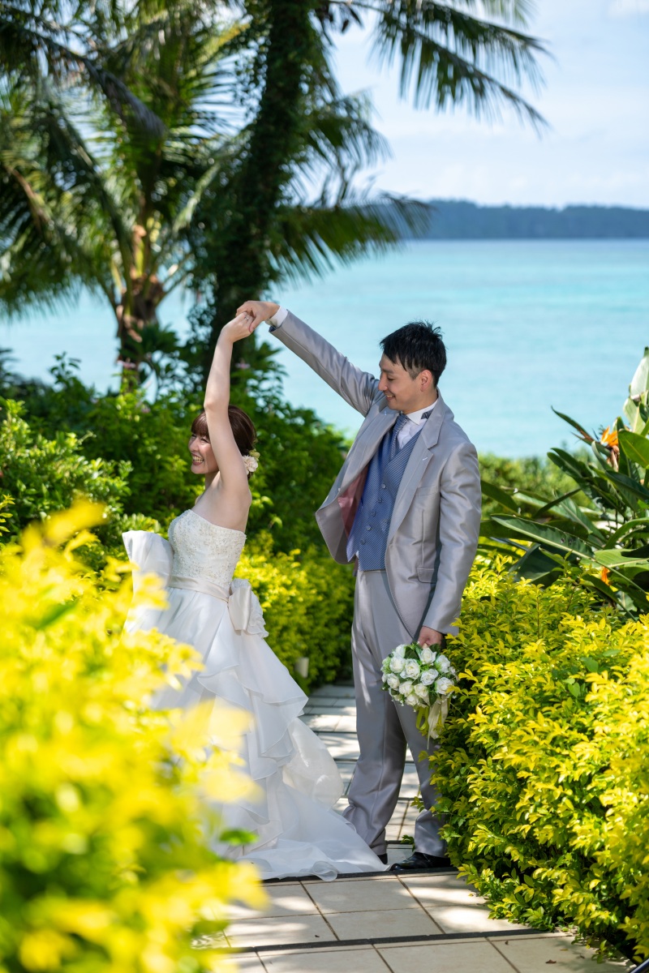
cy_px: 486
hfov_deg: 17.5
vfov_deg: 26.0
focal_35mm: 78
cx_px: 324
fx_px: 2109
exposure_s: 1/800
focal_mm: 78
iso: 100
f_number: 2.8
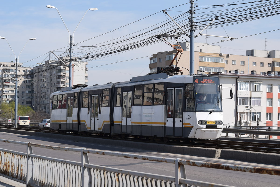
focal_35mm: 82
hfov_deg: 24.6
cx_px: 140
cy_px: 94
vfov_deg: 16.6
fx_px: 642
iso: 200
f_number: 9
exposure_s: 1/320
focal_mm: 55
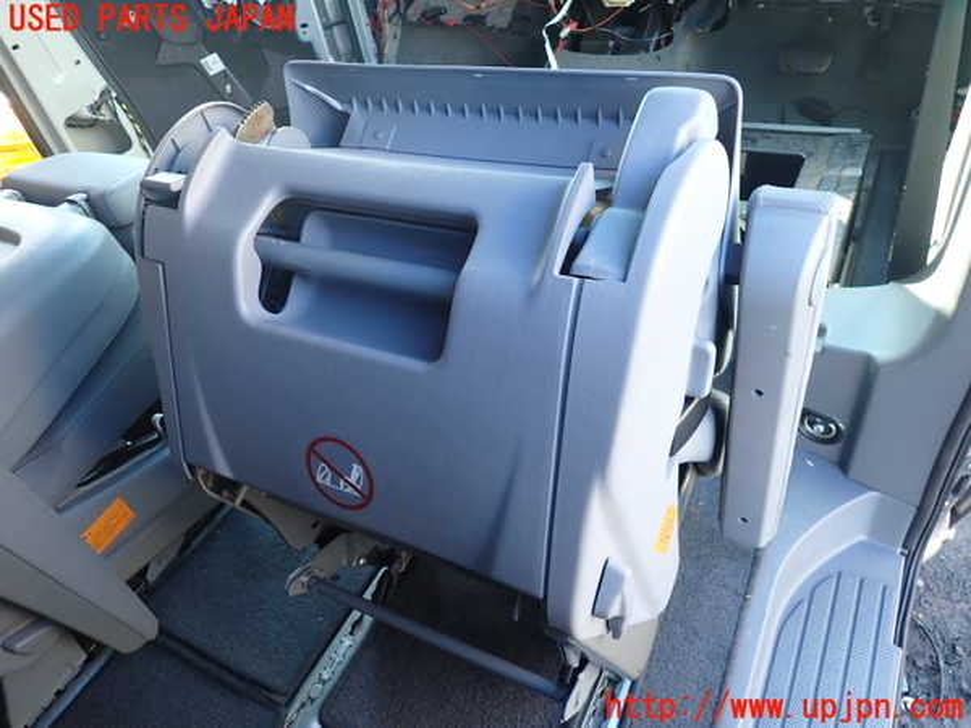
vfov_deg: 54.9
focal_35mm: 25
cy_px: 364
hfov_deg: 69.4
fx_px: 701
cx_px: 486
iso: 125
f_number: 2
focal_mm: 4.5
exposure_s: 1/60
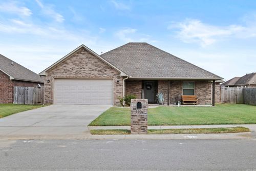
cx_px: 128
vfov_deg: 42.3
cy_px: 86
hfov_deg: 60.3
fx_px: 220
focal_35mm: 31
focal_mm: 20.9
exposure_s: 1/20
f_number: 10
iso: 200
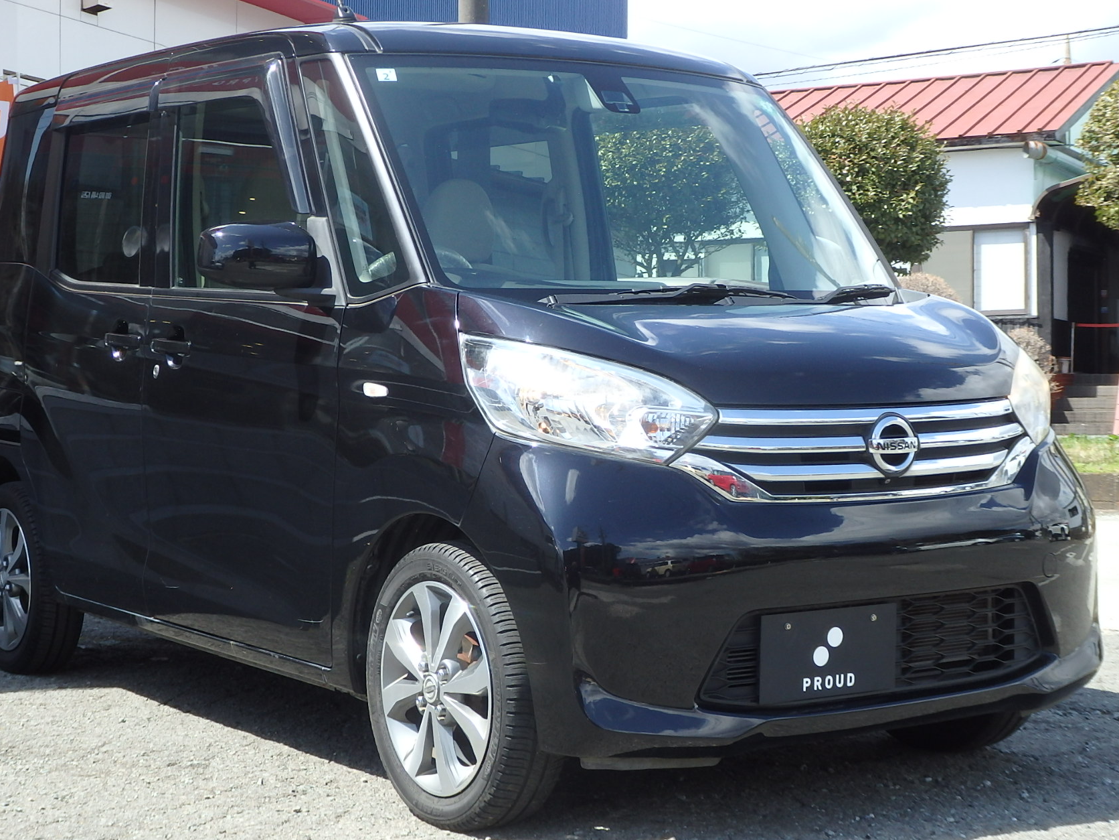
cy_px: 391
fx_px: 2004
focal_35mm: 62
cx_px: 555
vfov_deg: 23.6
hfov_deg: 31.2
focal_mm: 9.8
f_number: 11.6
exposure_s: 1/500
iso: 125
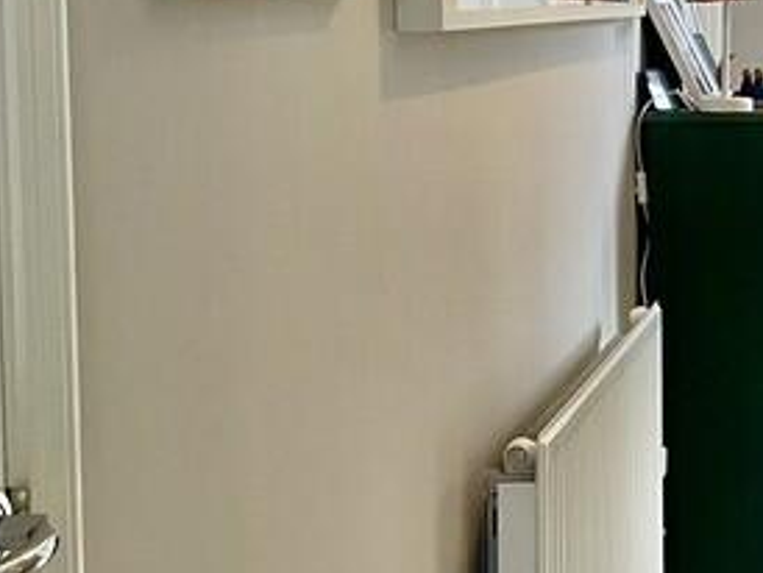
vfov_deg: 15.2
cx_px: 1248
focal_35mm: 97
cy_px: 139
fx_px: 2140
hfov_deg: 17.5
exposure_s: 1/50
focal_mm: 4.2
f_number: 1.6
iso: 80
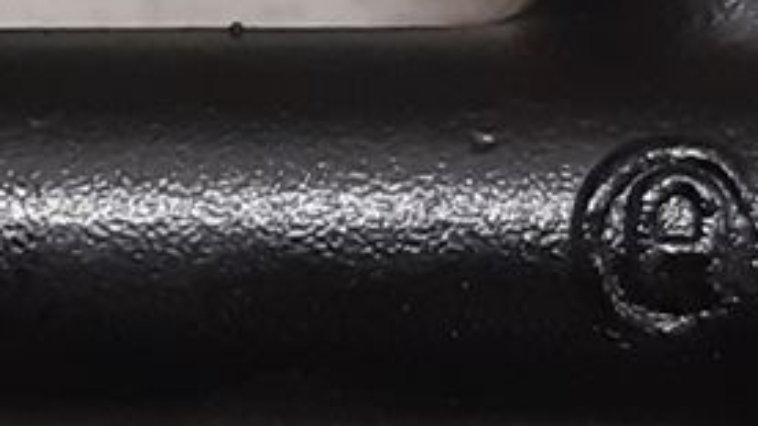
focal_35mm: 210
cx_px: -659
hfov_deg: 9.7
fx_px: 4219
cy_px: 231
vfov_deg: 5.8
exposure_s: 1/50
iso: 160
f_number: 1.7
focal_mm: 3.93
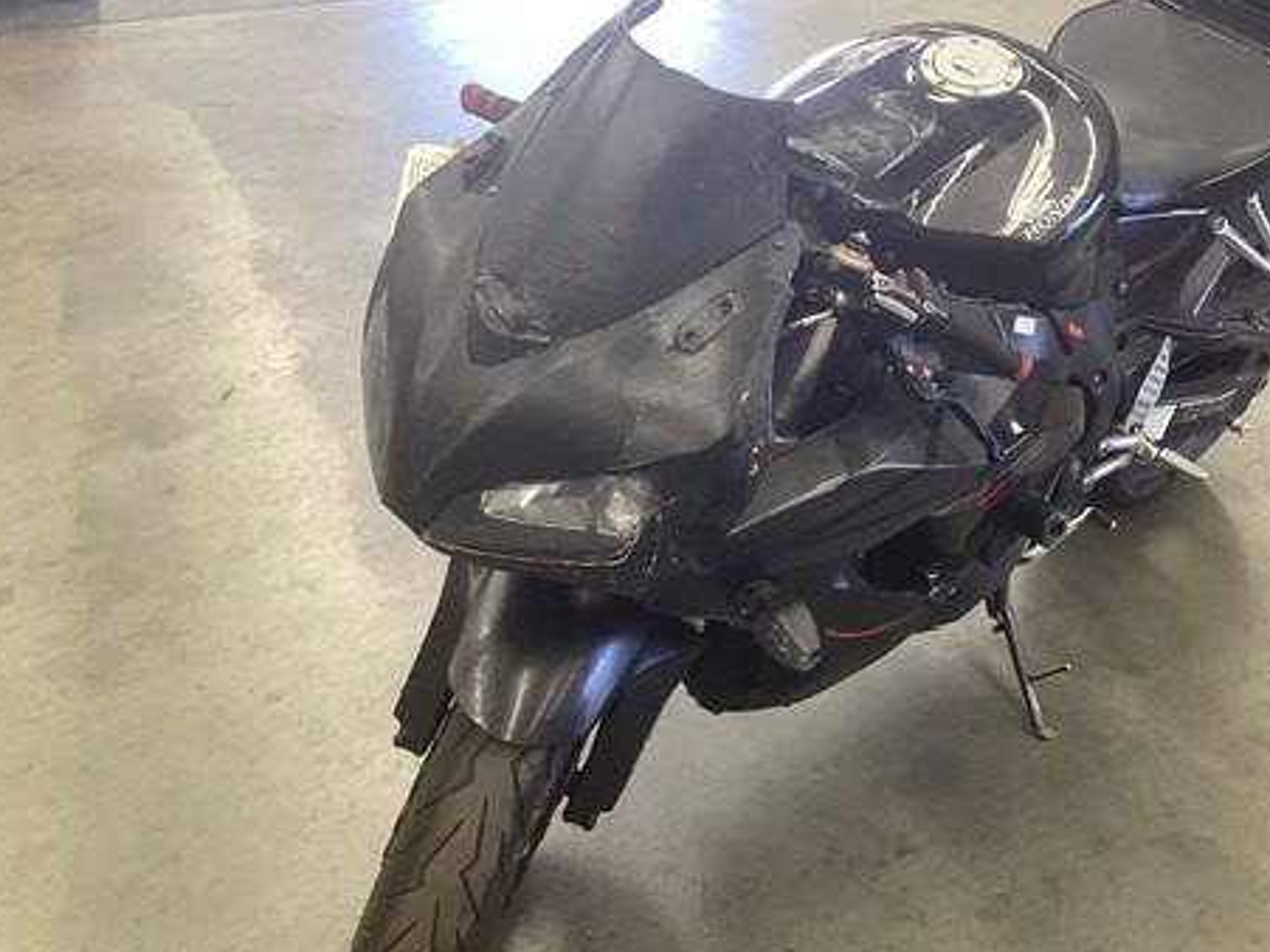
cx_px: 839
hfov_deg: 42.4
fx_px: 1614
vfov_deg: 32.9
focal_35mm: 44
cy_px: 468
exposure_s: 1/60
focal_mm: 3.3
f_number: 2.4
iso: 64
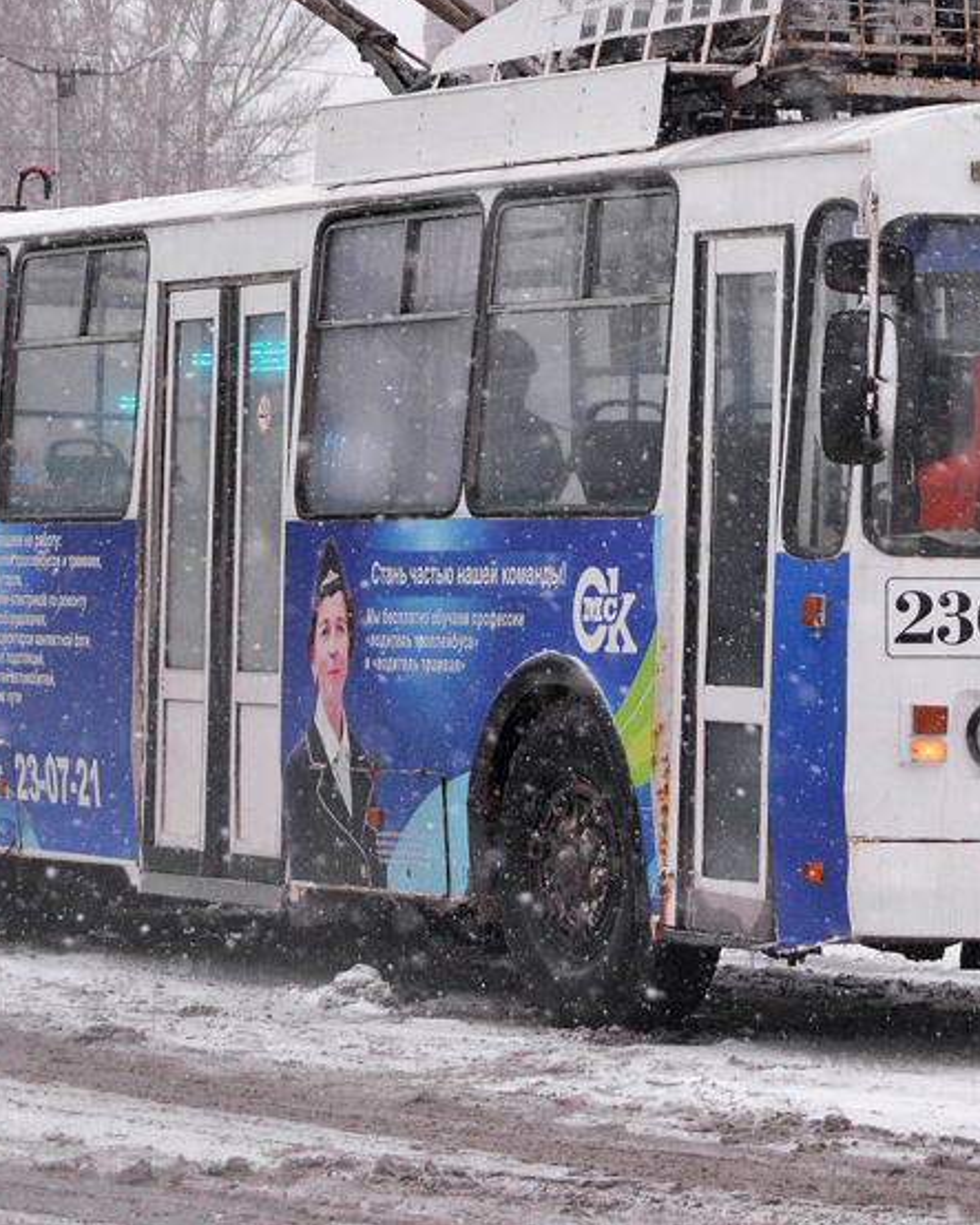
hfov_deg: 8.4
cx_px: 712
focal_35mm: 183
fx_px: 6637
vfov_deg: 10.5
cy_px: 175
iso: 1250
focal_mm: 72
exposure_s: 1/400
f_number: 7.1
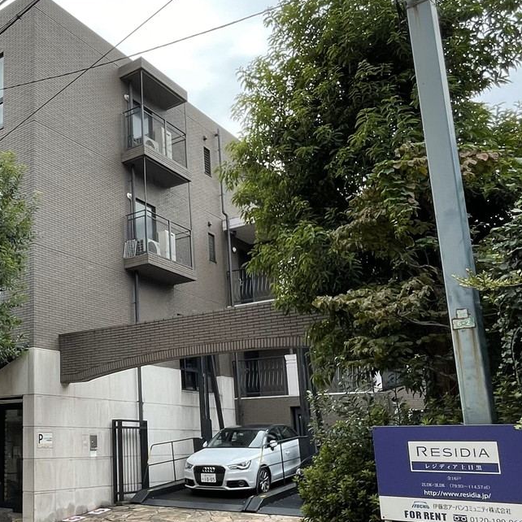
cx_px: 50
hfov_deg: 41.3
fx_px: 631
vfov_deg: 44.7
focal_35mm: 37
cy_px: 316
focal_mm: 1.55
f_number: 2.4
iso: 25
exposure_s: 1/126
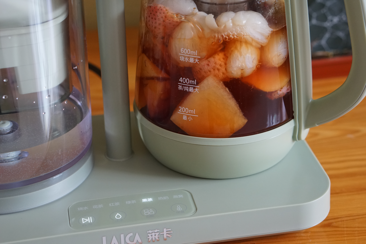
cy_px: 122
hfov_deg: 27.0
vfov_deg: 18.2
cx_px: 183
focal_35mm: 75
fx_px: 762
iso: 1250
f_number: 4
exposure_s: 1/80
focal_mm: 50
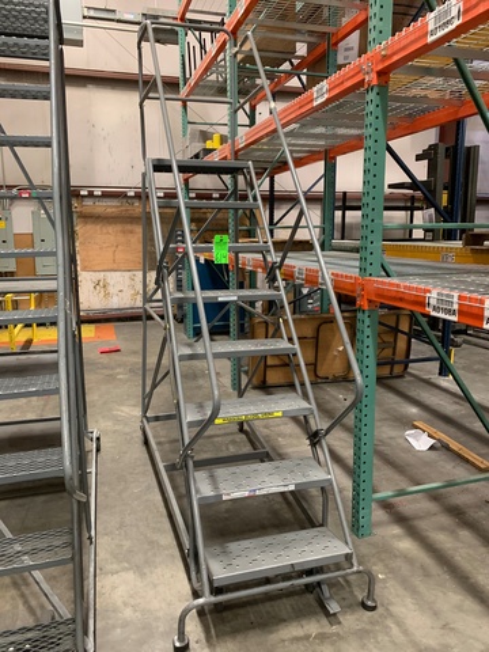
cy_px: 326
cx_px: 244
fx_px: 490
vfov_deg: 67.3
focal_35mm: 26
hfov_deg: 53.1
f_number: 1.8
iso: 400
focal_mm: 4.25
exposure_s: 1/40
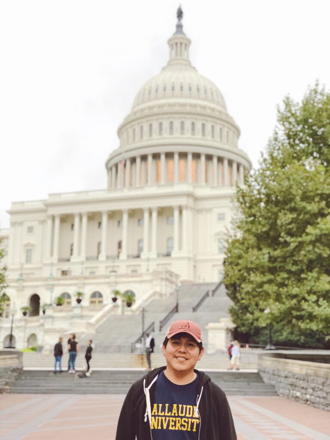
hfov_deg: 28.0
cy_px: 220
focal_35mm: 52
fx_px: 661
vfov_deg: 36.8
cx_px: 165
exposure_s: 1/60
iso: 100
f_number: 2.4
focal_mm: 6
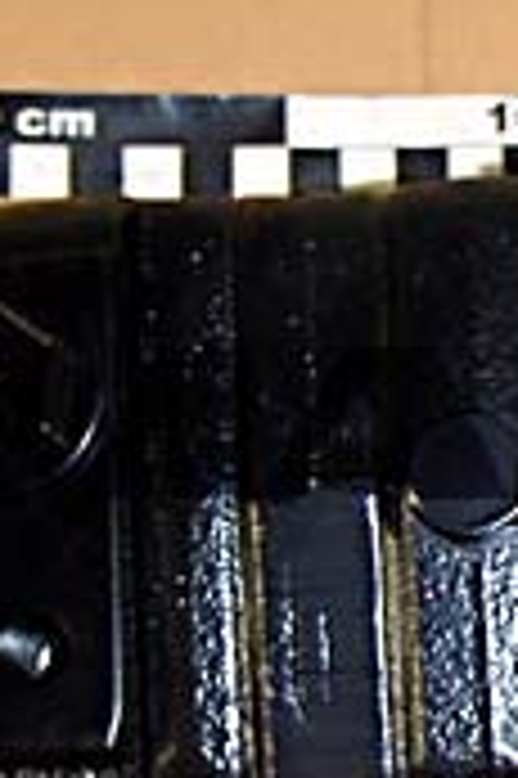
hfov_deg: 12.4
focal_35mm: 108
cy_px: 526
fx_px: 2335
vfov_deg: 18.9
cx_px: 568
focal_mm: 5
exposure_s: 1/30
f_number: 11
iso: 200
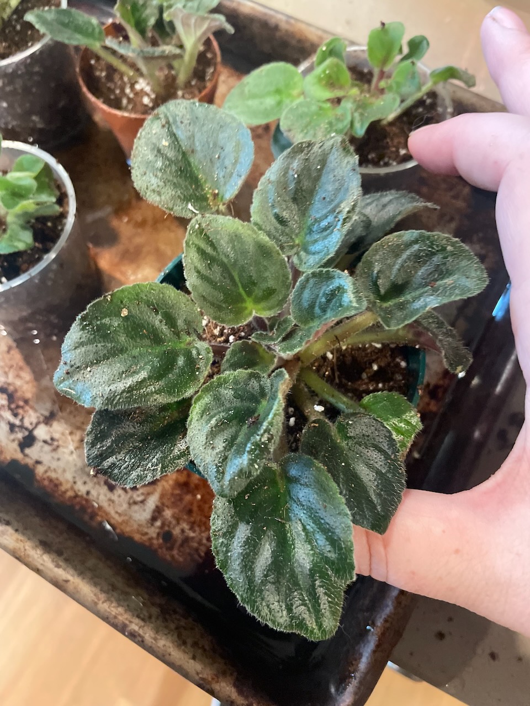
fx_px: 531
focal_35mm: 26
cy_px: 353
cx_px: 265
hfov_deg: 53.1
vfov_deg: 67.3
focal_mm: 4.2
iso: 500
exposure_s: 1/30
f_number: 1.6
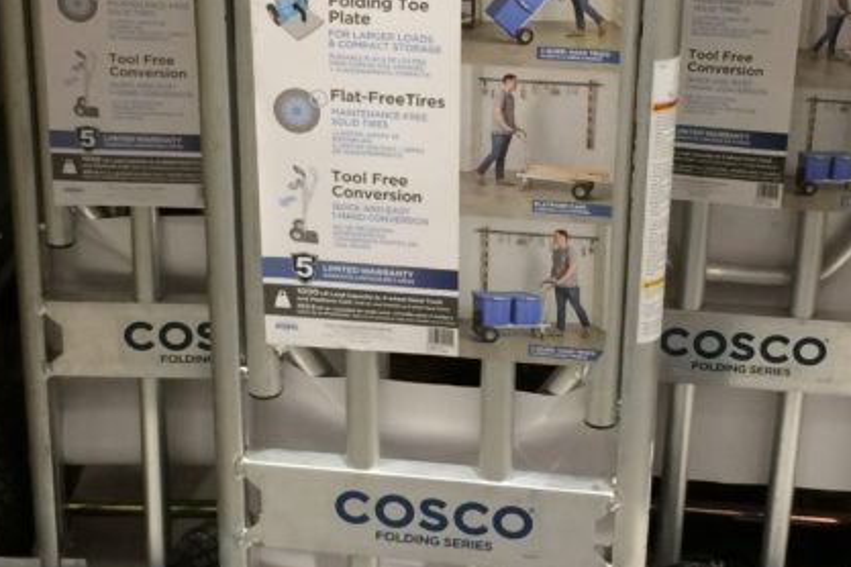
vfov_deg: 18.4
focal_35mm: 74
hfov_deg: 27.3
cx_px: 494
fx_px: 1749
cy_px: 255
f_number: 2.2
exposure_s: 1/30
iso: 125
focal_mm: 4.15
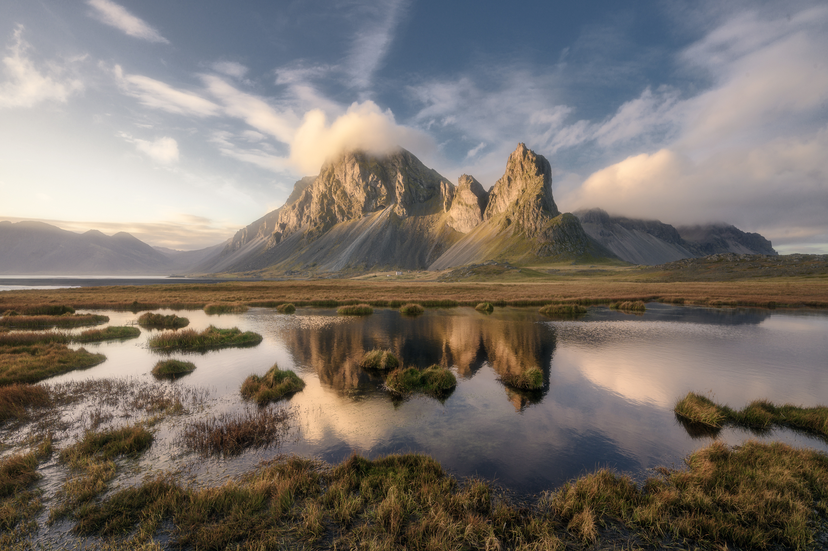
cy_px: 276
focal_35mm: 17
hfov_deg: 93.3
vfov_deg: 70.4
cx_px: 414
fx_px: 391
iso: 100
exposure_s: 1/25
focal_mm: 17
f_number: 13
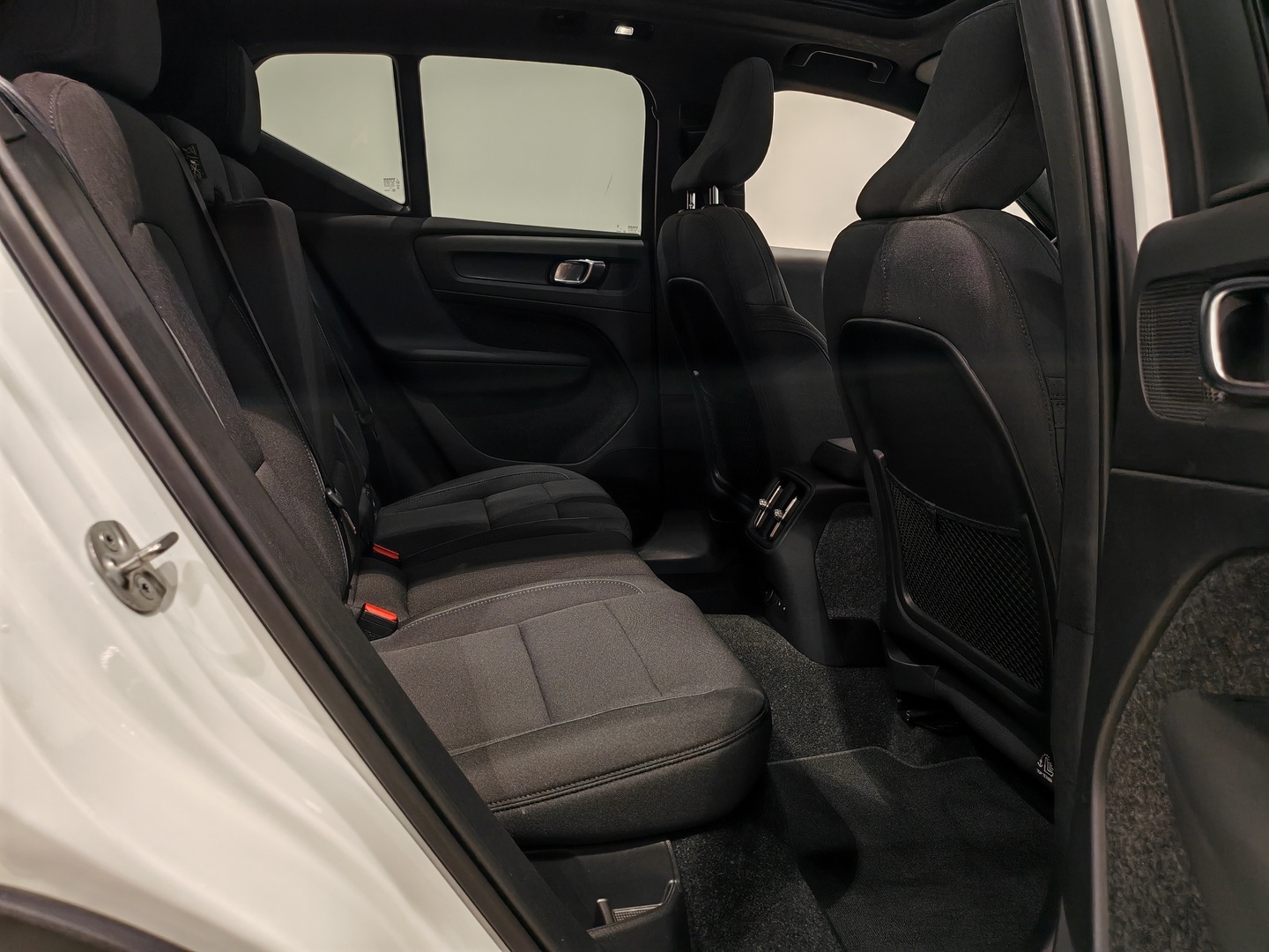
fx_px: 953
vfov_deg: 53.1
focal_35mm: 26
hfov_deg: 67.3
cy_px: 476
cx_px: 634
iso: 125
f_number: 1.6
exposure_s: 1/100
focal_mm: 5.4
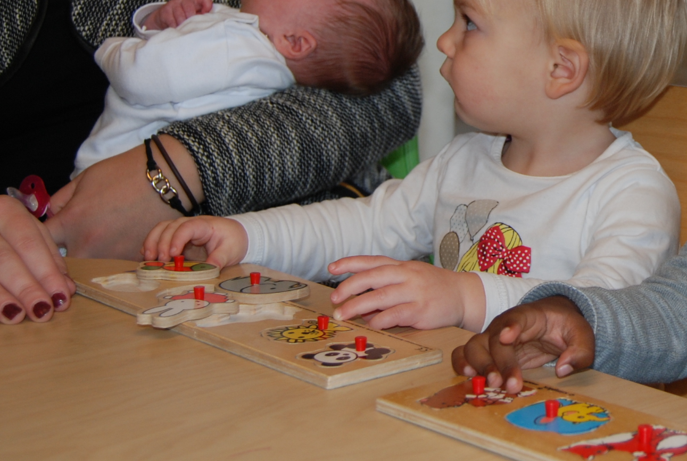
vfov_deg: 18.2
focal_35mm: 74
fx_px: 1415
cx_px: 664
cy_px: 32
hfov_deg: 26.1
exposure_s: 1/60
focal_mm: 22
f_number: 3.8
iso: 200
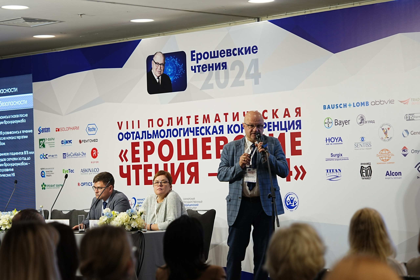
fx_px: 1225
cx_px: 210
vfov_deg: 13.0
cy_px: 140
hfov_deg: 19.5
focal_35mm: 105
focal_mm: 70
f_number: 2.8
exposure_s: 1/125
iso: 320
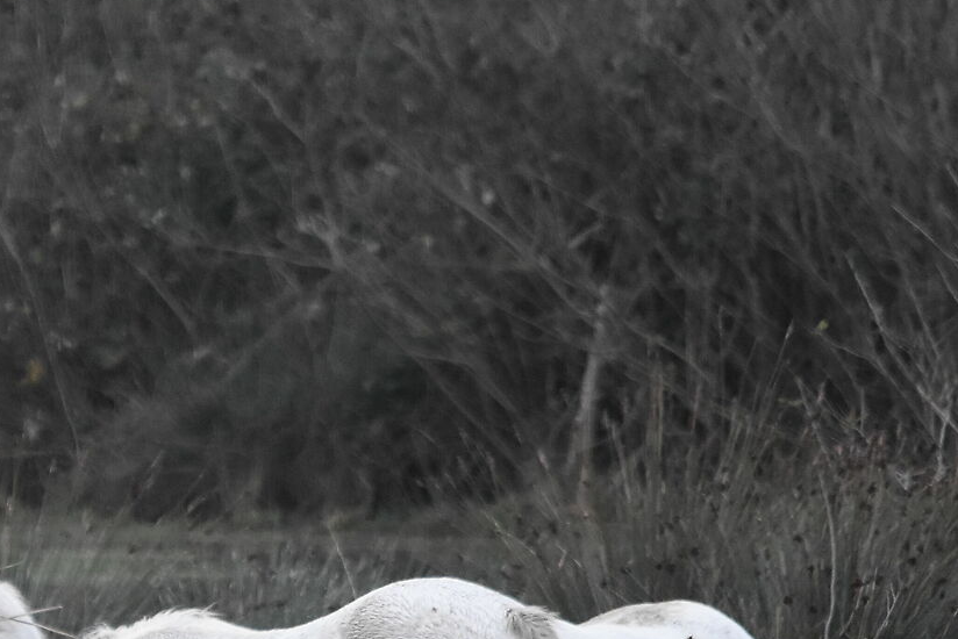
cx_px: -81
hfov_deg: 1.0
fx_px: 52306
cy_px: 429
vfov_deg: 0.7
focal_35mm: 1965
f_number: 6.3
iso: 1600
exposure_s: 1/1250
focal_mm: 450
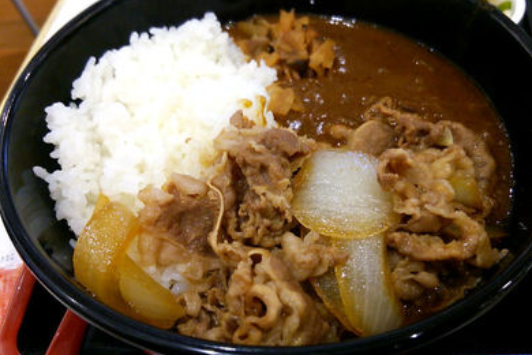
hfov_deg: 58.7
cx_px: 267
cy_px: 182
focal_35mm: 32
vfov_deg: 41.1
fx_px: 473
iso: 125
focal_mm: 4.06
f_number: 1.94
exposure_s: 1/44
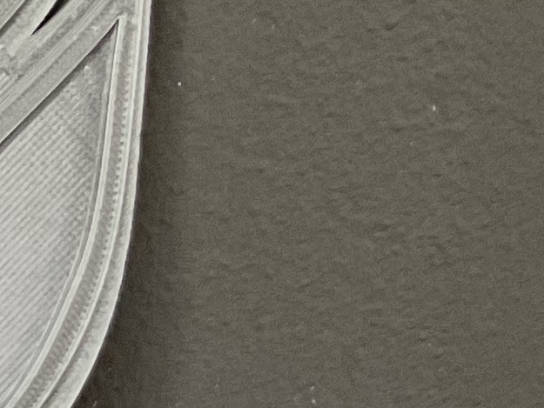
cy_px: 576
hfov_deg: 9.0
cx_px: -957
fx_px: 2939
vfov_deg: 7.8
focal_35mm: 187
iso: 64
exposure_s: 1/120
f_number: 1.8
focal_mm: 3
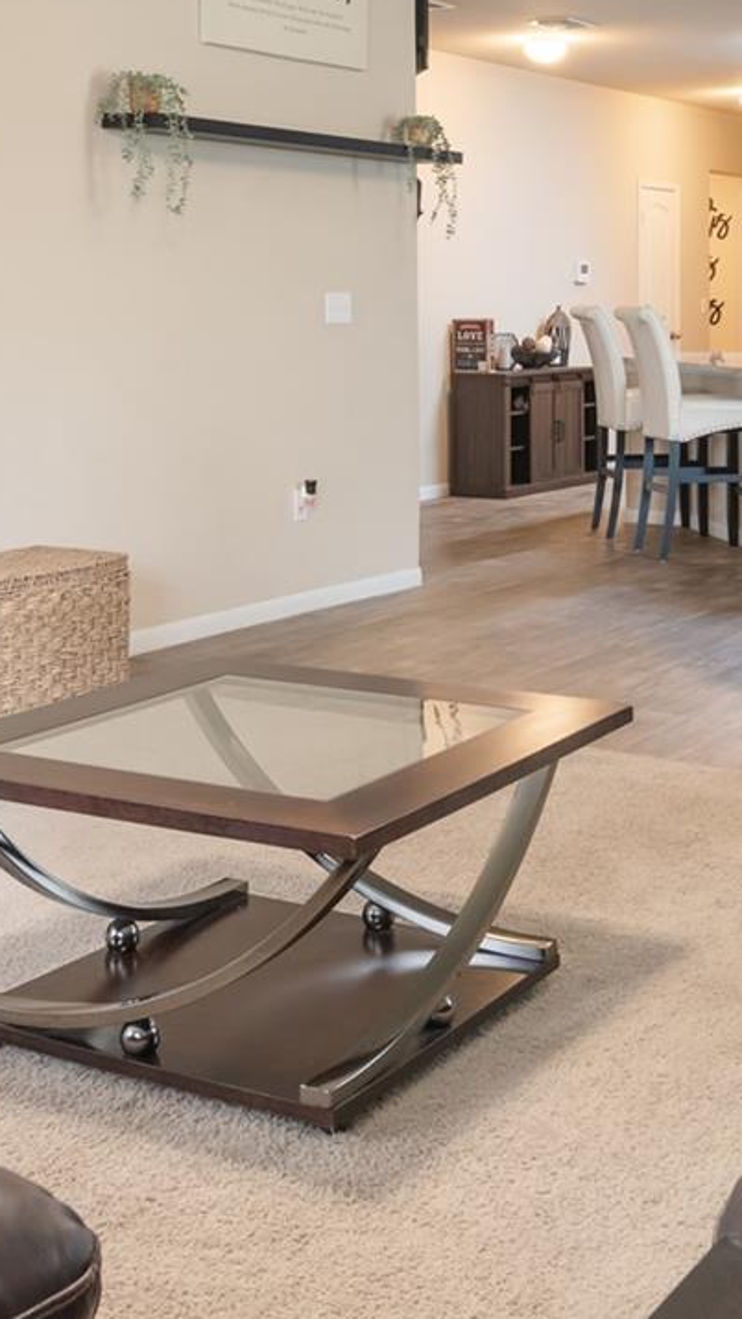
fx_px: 1889
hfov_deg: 22.2
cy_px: 321
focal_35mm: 54
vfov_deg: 37.5
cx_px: 417
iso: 800
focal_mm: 18
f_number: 8
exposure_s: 1/3
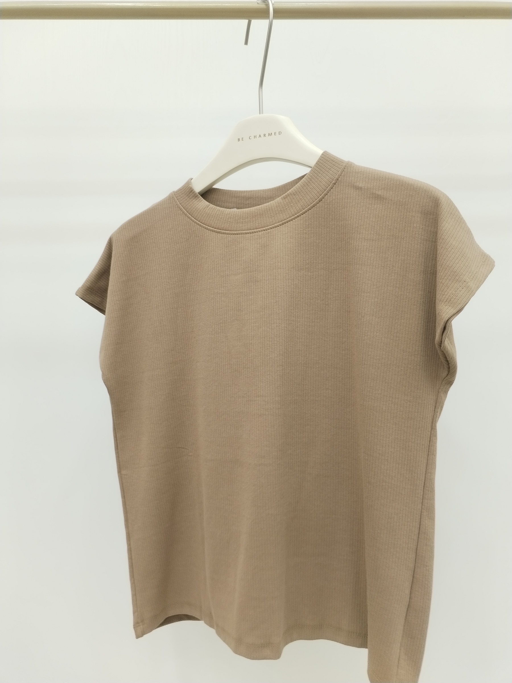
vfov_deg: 61.7
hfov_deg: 48.2
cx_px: 256
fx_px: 572
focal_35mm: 29
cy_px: 342
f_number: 1.8
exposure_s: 1/50
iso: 172
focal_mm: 4.75
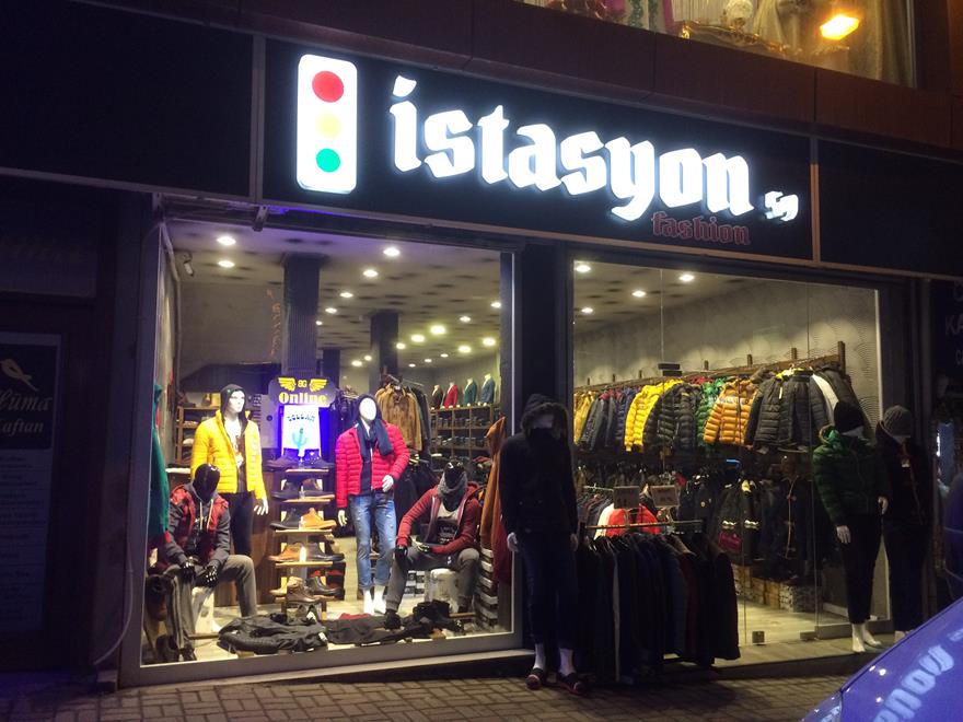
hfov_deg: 61.7
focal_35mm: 29
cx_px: 482
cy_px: 361
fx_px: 807
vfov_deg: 48.2
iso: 250
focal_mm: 4.15
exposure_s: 1/33
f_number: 2.2
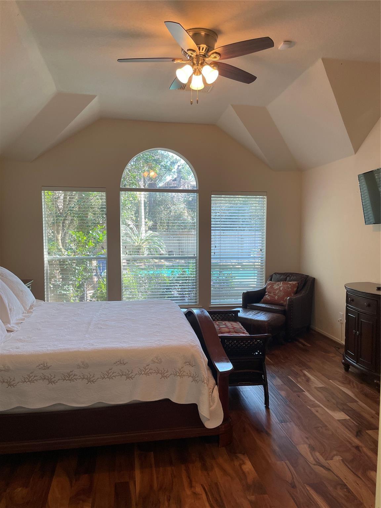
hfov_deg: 53.1
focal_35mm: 26
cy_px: 254
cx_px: 190
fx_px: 382
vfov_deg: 67.3
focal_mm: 4.2
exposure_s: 1/120
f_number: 1.6
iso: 100
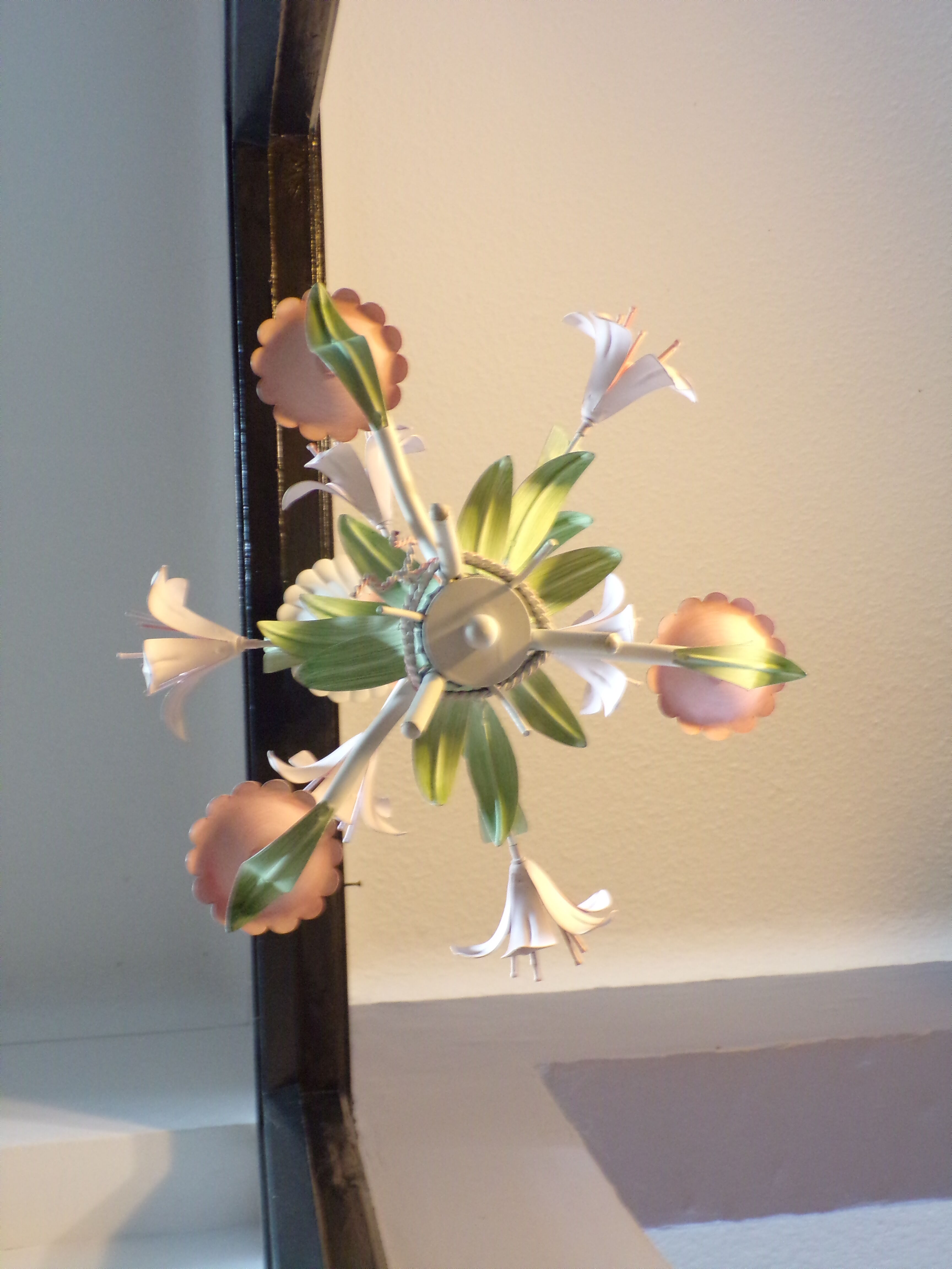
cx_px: 476
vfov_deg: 44.8
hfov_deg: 34.3
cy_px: 634
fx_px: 1540
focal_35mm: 42
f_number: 3.4
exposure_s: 1/14
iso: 400
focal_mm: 7.6
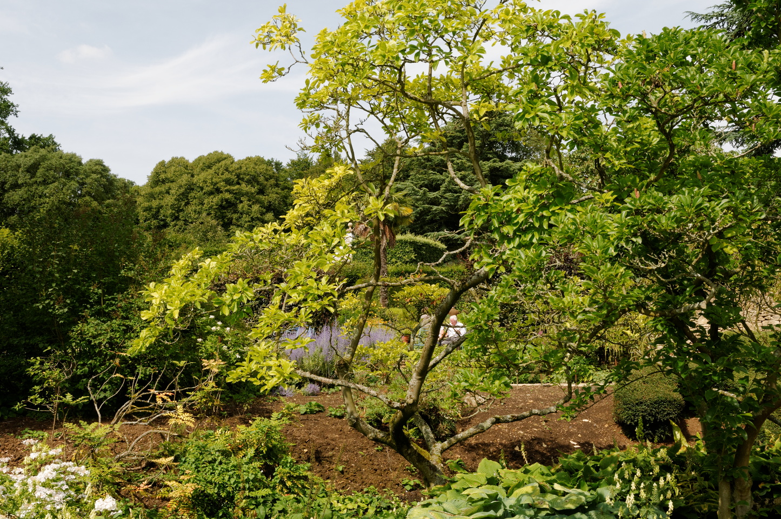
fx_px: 813
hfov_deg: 51.3
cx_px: 390
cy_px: 260
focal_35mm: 38
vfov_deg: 35.4
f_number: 11
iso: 200
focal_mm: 25
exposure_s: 1/125
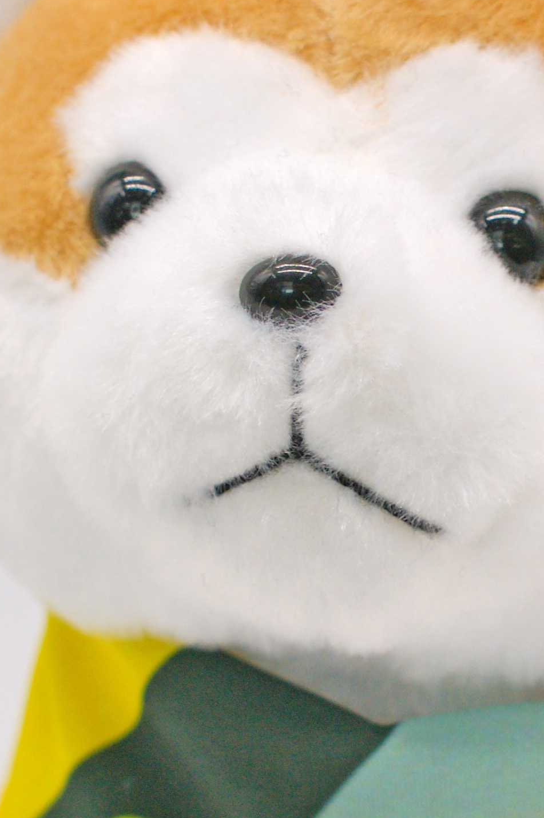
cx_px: 439
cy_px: 390
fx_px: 3063
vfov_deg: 15.2
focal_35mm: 135
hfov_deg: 10.1
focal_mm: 28
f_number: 5.6
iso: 100
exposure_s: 1/160
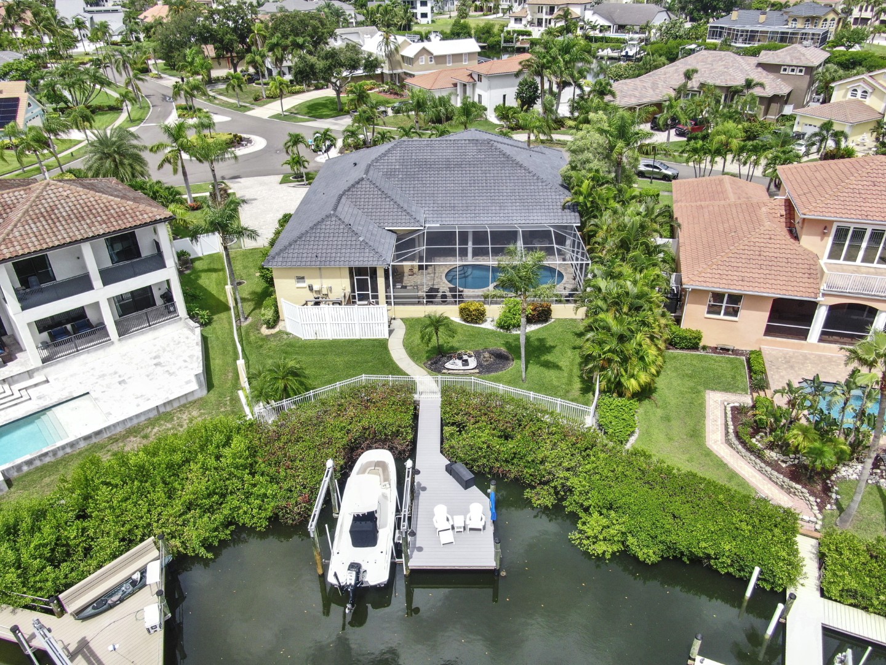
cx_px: 443
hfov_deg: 71.6
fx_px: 614
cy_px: 332
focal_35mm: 24
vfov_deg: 56.8
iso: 100
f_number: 2.8
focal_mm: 4.39
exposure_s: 1/800
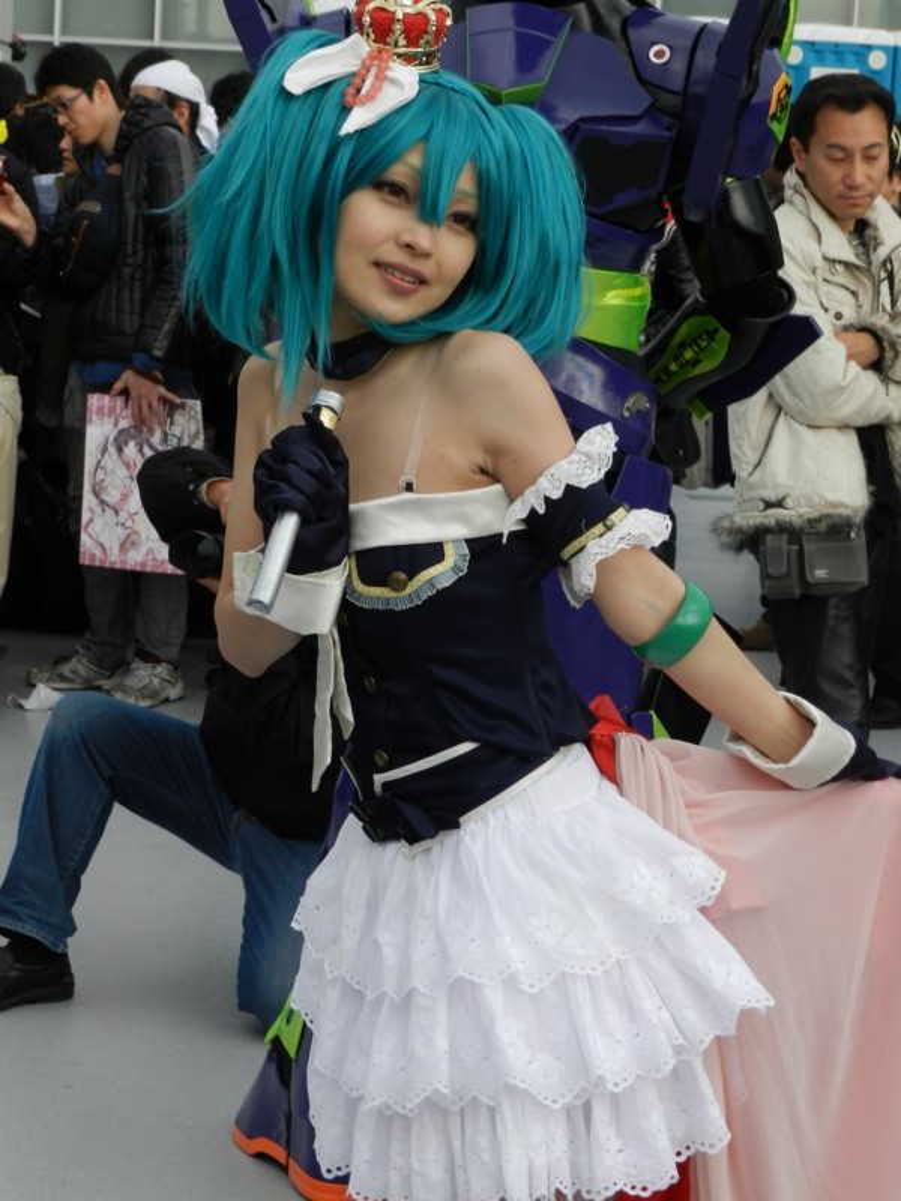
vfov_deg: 19.6
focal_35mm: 100
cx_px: 450
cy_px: 600
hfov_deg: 14.8
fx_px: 3470
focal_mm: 17.7
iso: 160
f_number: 4.6
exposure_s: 1/640
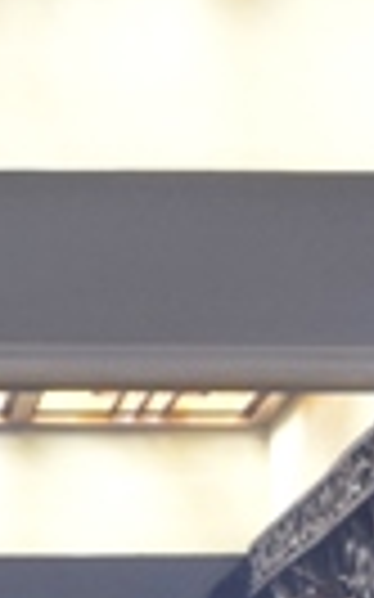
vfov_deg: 12.4
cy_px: 695
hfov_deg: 7.7
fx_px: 2710
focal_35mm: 166
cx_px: -225
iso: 1100
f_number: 3.5
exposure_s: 1/60
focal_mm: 18
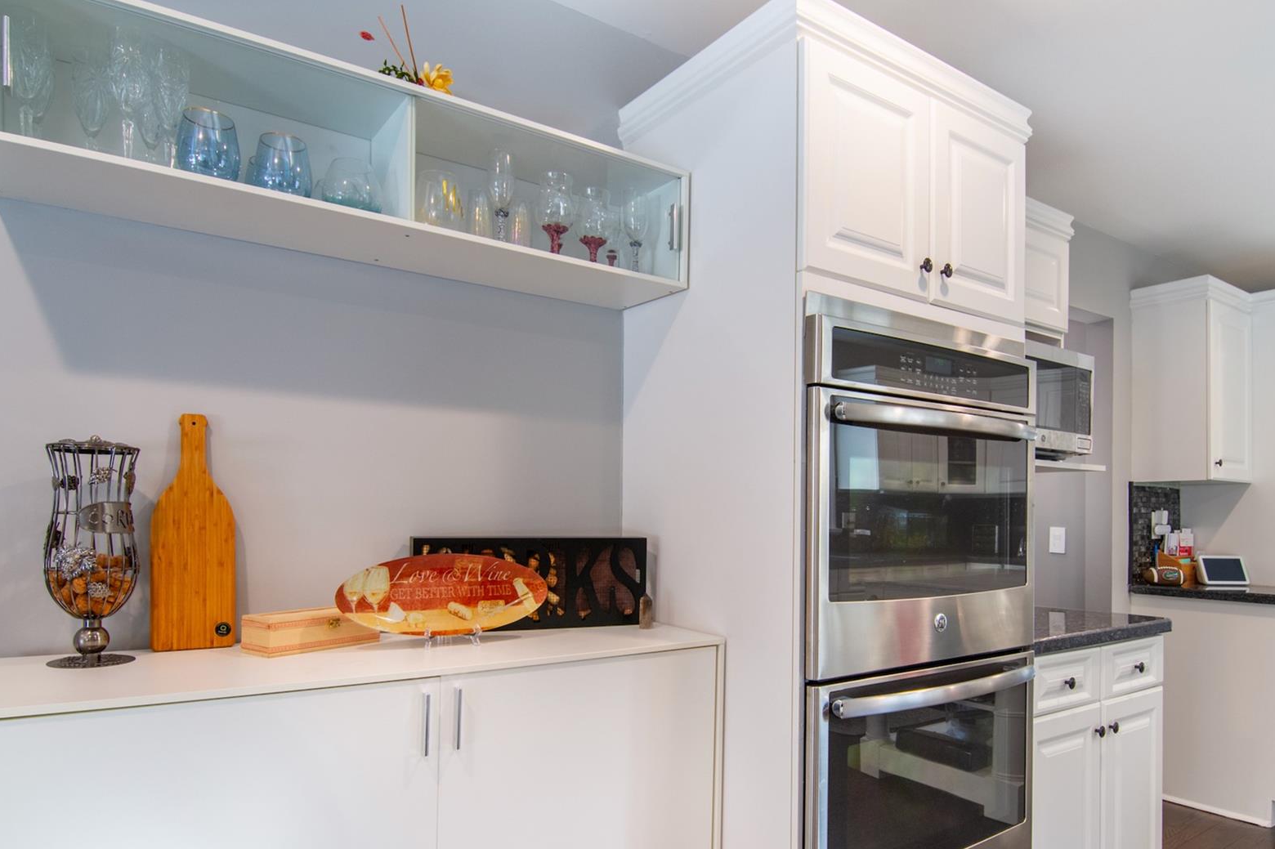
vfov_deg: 57.6
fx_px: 767
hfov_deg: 79.3
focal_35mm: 22
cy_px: 504
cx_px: 691
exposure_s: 1/50
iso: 640
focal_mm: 11
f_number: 8
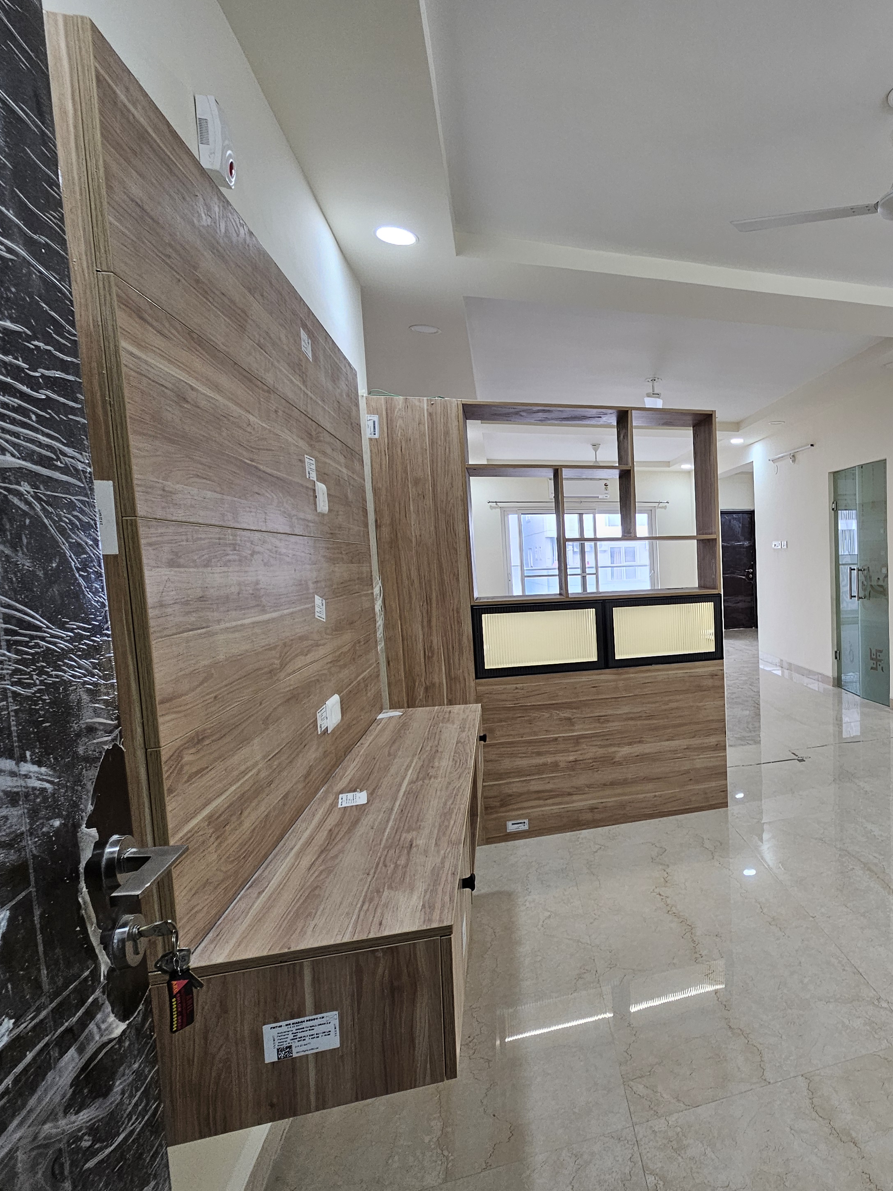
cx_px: 731
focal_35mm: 18
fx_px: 619
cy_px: 610
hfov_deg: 64.4
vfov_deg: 87.7
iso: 64
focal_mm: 2.2
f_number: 2.2
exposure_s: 1/50
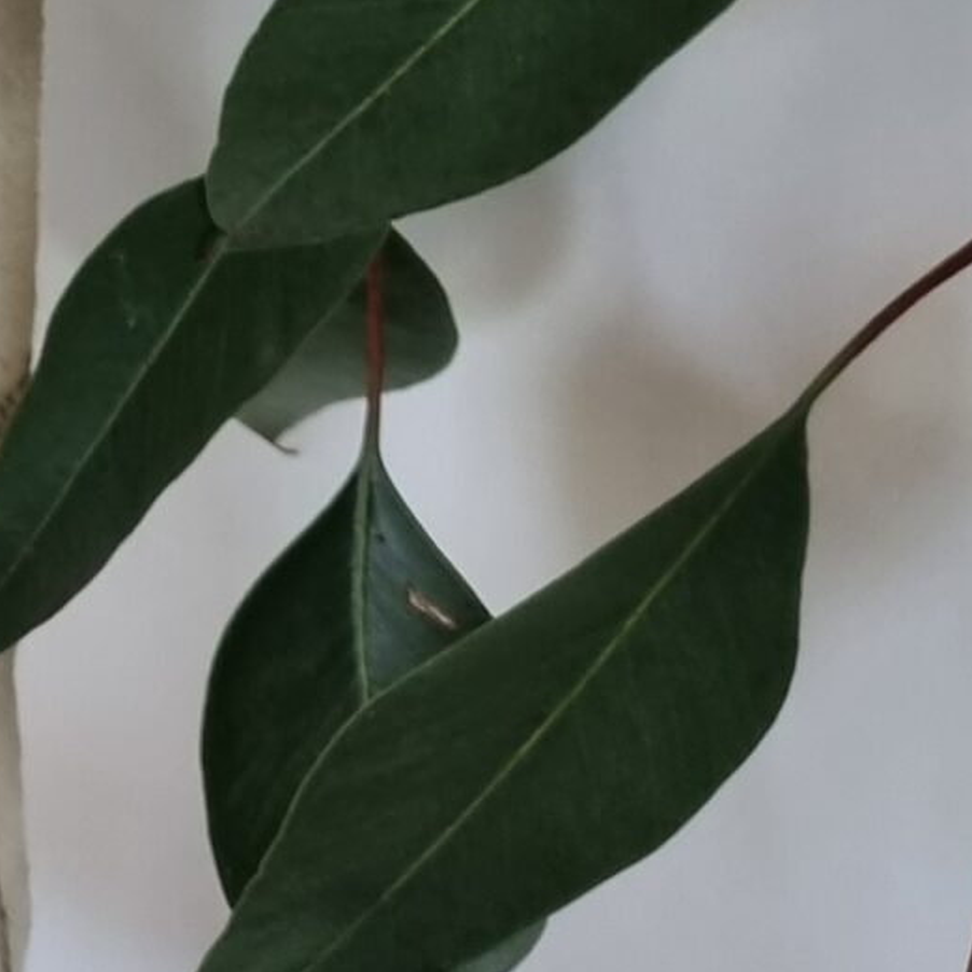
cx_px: -444
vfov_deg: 13.0
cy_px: -1080
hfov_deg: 14.5
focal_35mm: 113
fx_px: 3590
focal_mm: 5.4
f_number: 1.8
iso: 160
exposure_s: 1/100
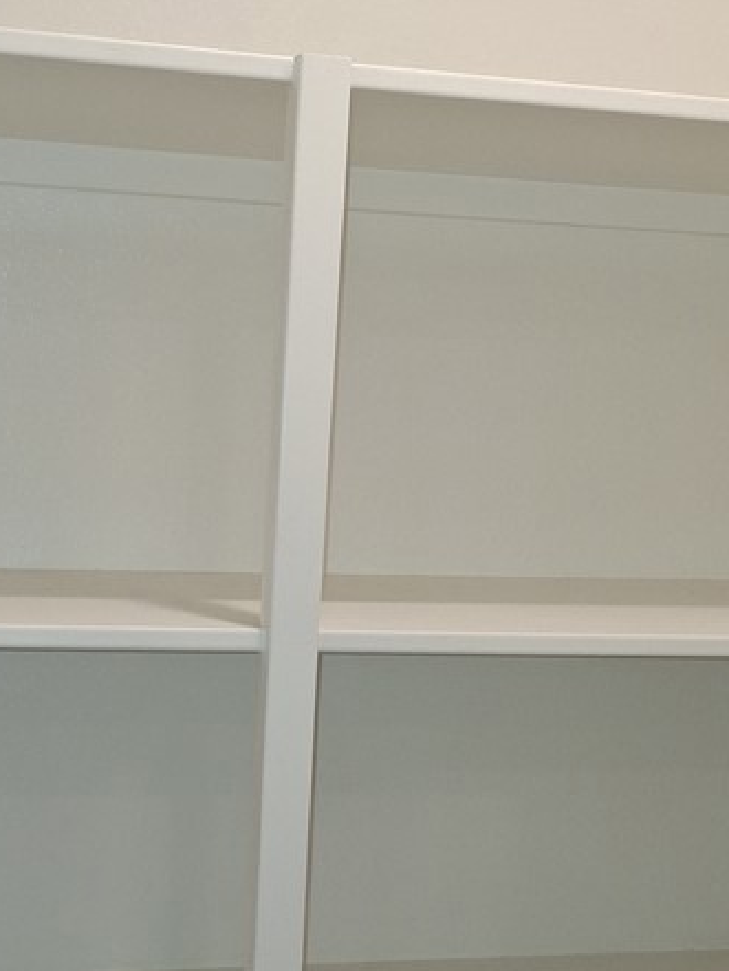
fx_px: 1628
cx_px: 218
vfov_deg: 32.8
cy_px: 689
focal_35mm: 58
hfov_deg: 25.1
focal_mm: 4.69
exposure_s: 1/120
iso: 200
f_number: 1.8
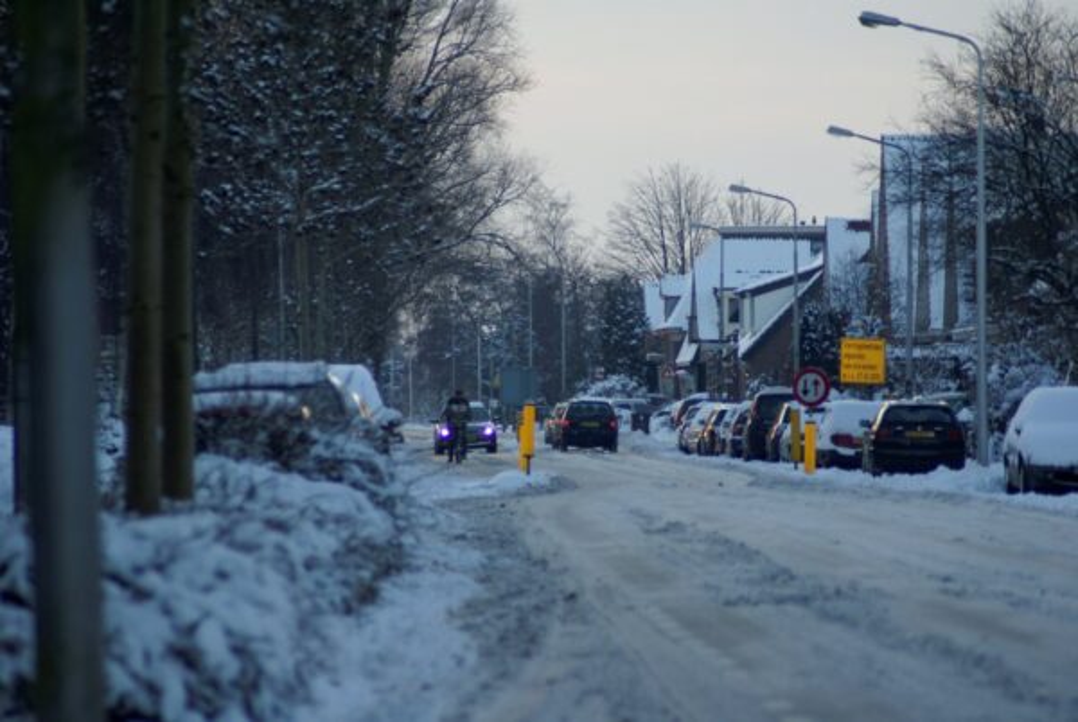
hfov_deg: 7.6
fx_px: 8097
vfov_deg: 5.1
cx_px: 539
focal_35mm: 270
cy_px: 361
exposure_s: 1/320
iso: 250
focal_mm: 180
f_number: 4.5
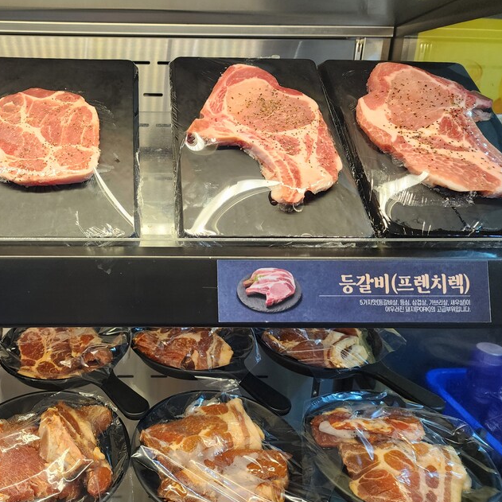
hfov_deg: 53.9
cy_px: 240
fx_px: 476
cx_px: 146
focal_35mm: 29
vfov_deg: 55.6
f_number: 1.8
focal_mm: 6.4
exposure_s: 1/120
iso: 160
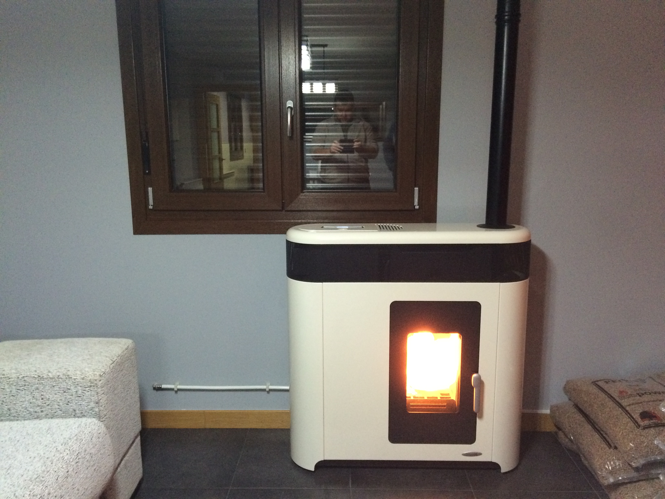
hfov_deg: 61.7
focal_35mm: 29
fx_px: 557
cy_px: 250
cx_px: 332
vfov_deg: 48.2
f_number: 2.2
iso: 320
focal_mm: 4.15
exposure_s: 1/30
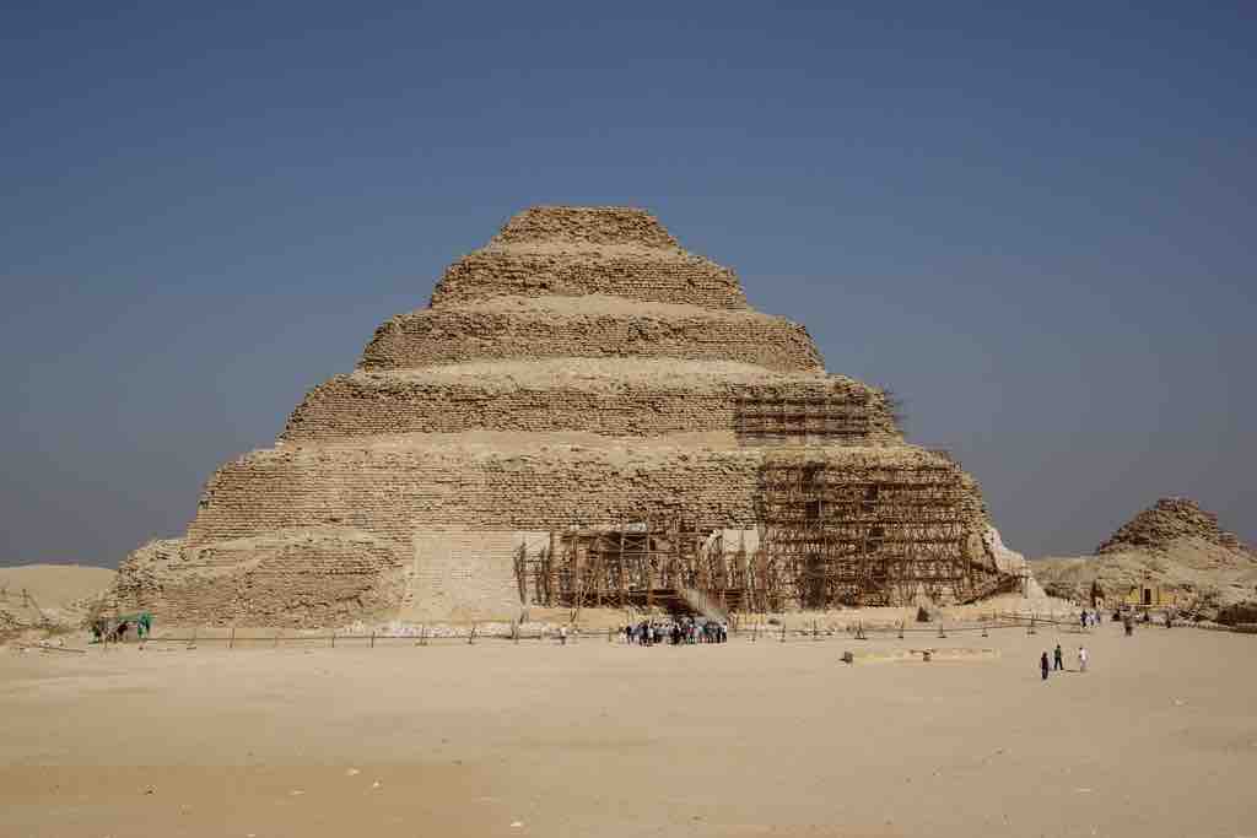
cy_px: 419
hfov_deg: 45.0
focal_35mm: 44
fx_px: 1519
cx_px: 628
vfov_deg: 30.9
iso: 100
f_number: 13
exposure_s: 1/250
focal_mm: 29
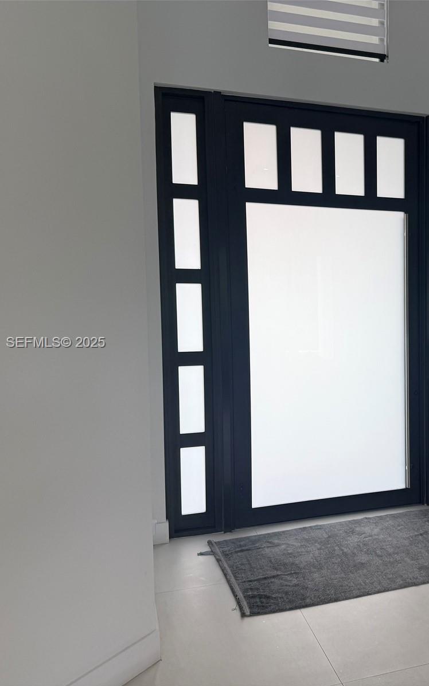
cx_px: 385
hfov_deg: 35.1
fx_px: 636
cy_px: 343
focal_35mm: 34
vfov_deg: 56.7
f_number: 1.78
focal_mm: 6.76
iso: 80
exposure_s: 1/365
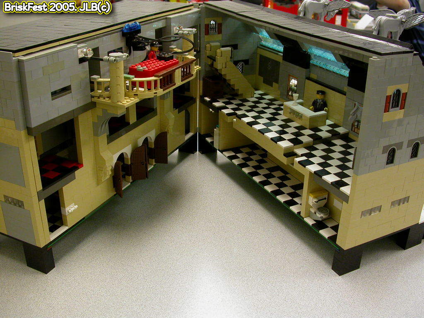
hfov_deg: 49.0
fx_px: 465
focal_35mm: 38
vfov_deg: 37.7
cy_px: 159
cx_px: 212
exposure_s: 1/12.8
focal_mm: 7.85
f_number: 2.6
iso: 100
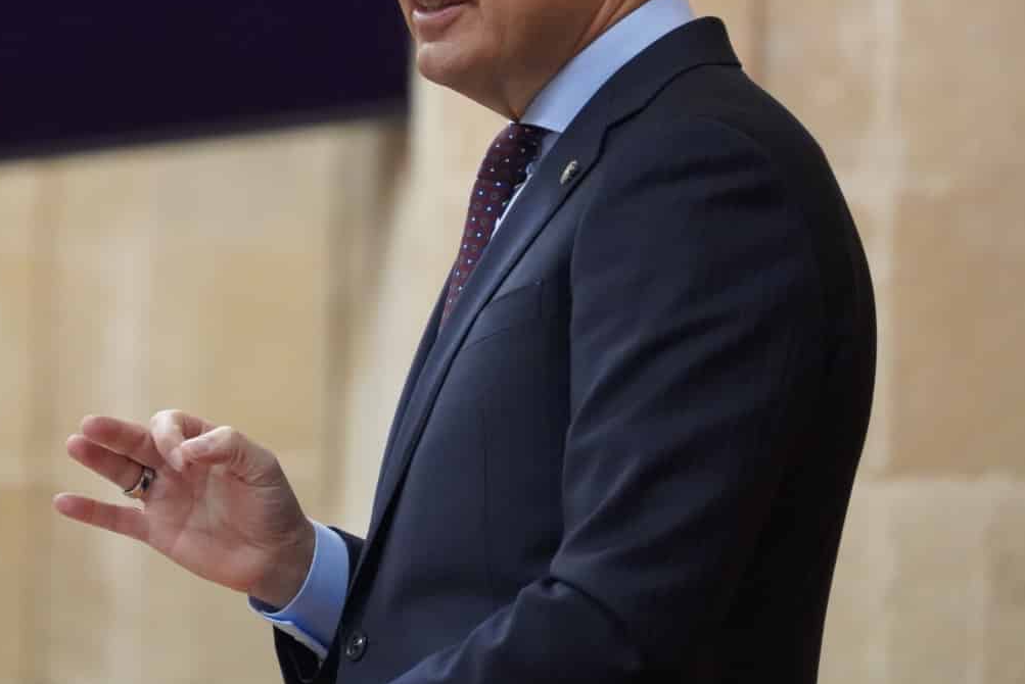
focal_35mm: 448
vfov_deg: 3.1
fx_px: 12762
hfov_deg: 4.6
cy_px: 167
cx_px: 288
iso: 10000
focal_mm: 278
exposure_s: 1/320
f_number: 5.6
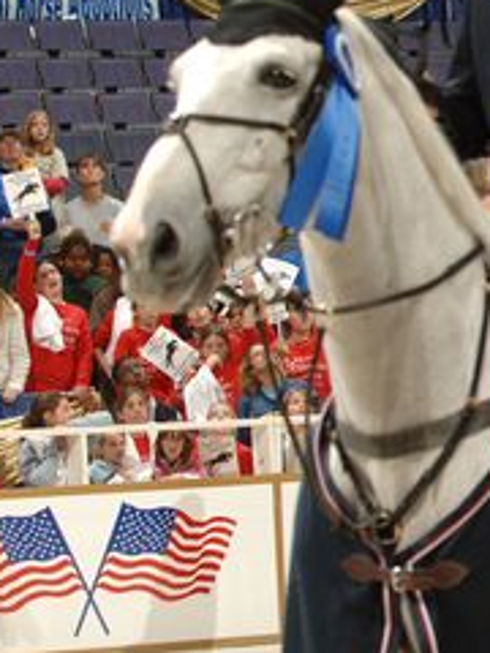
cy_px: 235
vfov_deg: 7.4
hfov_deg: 5.5
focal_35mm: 269
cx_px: 787
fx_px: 5077
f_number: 5.6
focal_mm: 70
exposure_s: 1/250
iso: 200
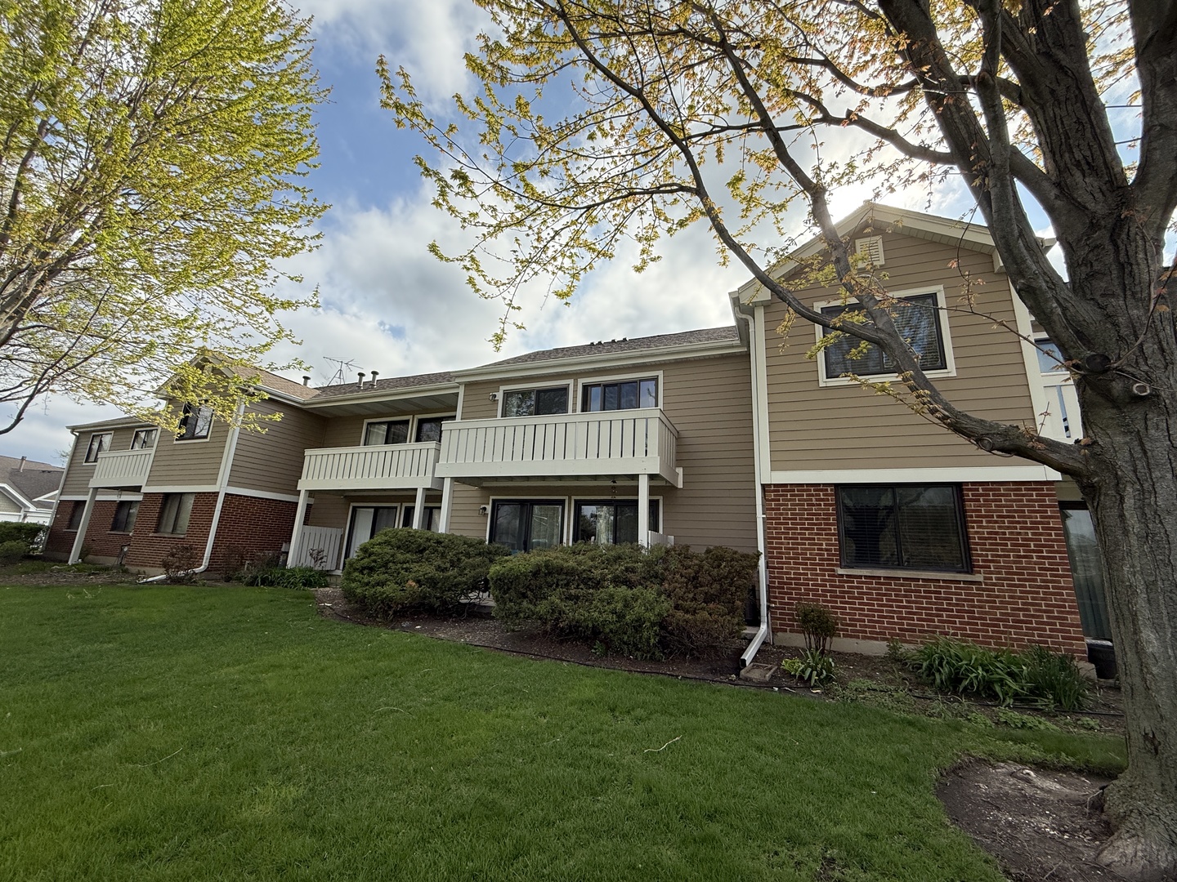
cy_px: 441
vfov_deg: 85.7
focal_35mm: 14
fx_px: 476
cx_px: 588
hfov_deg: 102.1
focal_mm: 2.22
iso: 64
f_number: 2.2
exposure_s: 1/1613
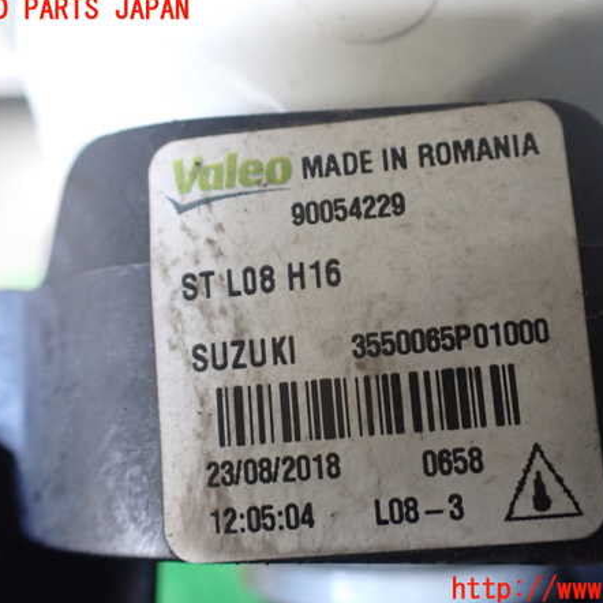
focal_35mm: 36
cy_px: 300
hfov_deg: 45.9
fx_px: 709
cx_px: 351
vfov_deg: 46.0
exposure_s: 1/80
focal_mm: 5.4
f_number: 2.3
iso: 800
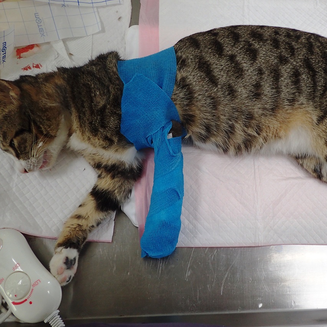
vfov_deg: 46.0
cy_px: 164
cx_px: 215
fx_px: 385
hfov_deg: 45.4
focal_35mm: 36
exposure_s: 1/60
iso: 125
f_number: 2.3
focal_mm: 5.5
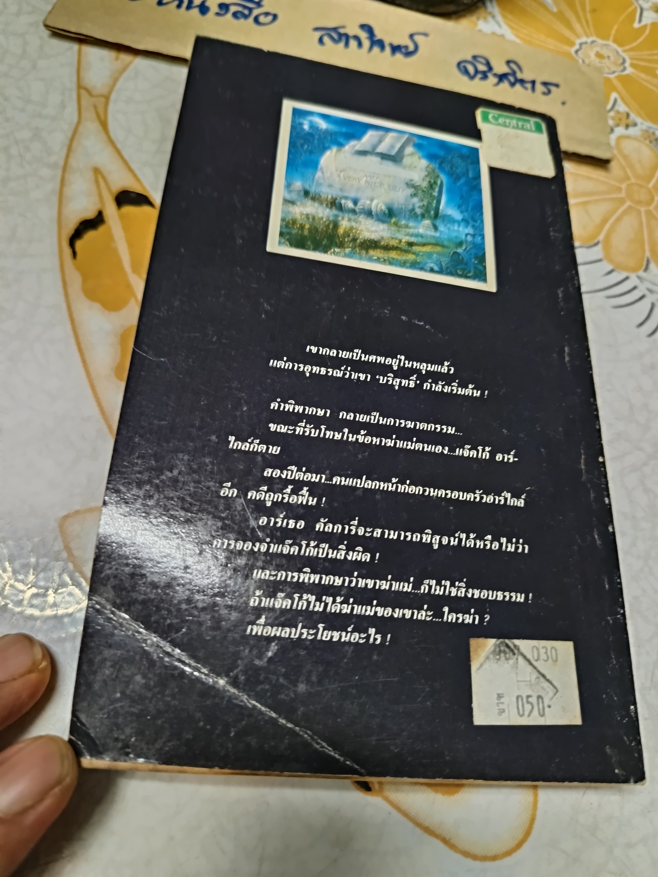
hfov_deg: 56.8
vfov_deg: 71.6
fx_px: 608
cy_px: 438
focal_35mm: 24
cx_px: 329
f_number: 1.7
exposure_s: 1/25
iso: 1401
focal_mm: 5.31
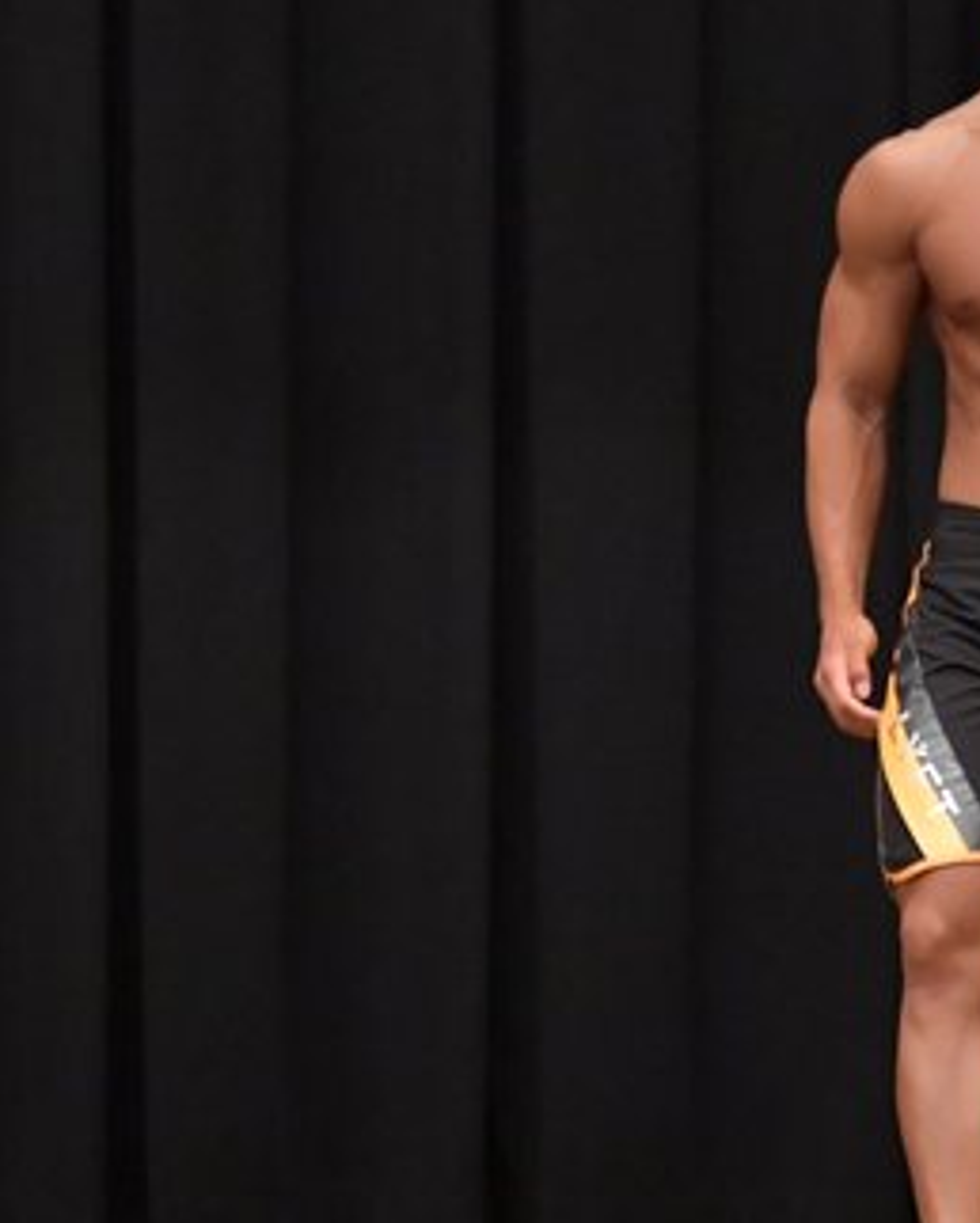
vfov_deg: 3.8
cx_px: 800
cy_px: 657
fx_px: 18400
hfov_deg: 3.0
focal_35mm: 508
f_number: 5.6
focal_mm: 150
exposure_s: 1/400
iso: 6400
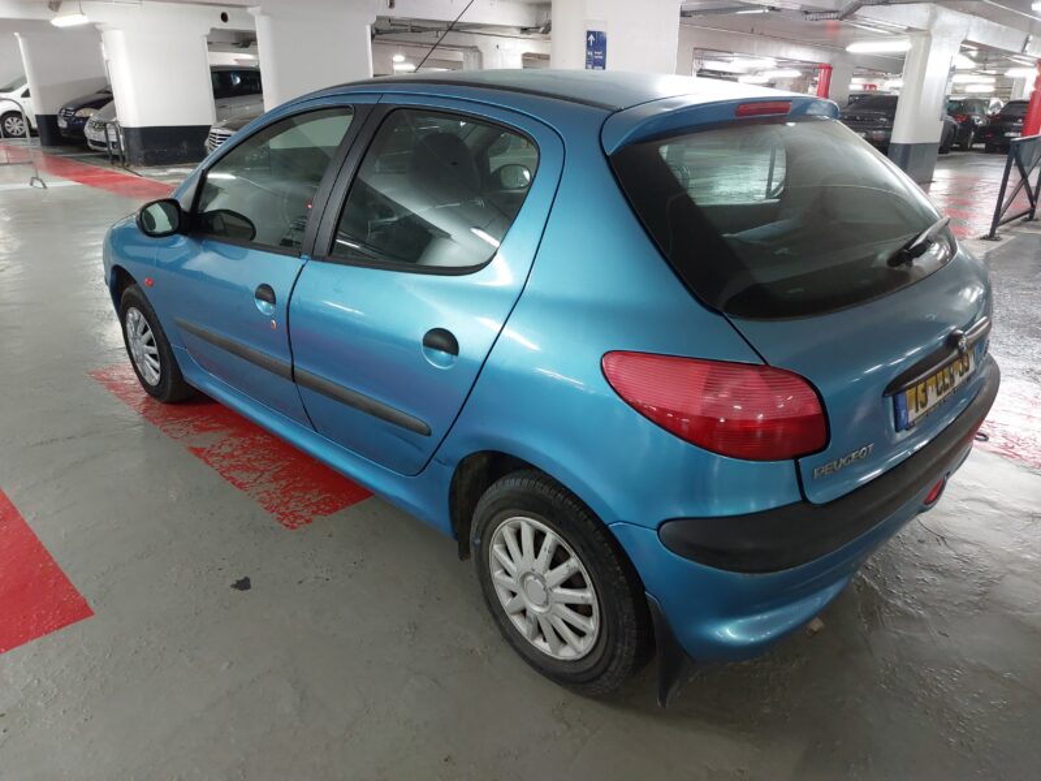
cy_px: 390
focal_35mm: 25
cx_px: 520
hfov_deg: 69.4
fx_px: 752
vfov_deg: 54.9
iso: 500
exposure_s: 1/50
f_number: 1.8
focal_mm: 5.23
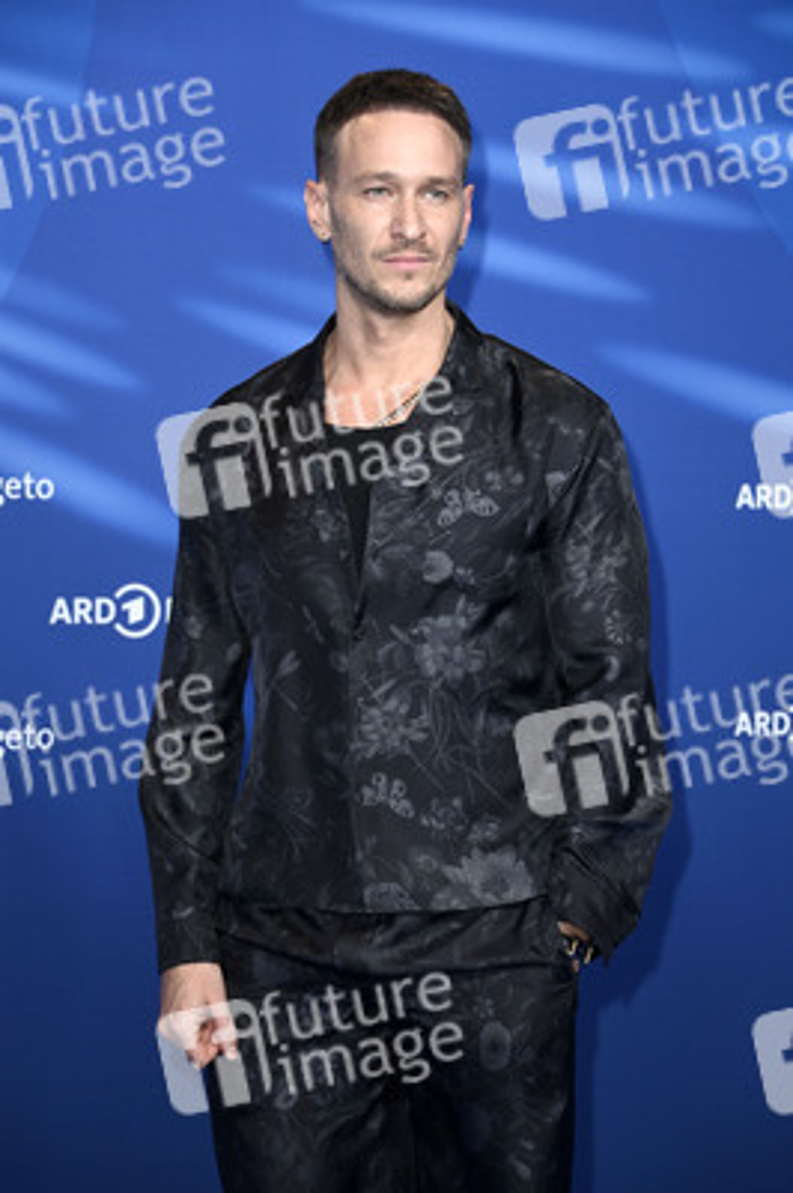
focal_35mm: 105
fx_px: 3475
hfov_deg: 13.0
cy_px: 596
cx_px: 396
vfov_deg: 19.5
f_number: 5.6
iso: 1000
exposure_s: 1/250
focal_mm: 105
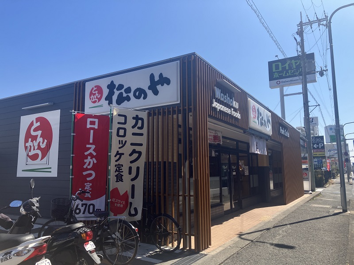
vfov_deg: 49.7
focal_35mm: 28
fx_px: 286
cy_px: 132
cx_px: 177
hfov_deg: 63.4
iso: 32
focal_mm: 3.99
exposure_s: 1/1946
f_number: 1.8
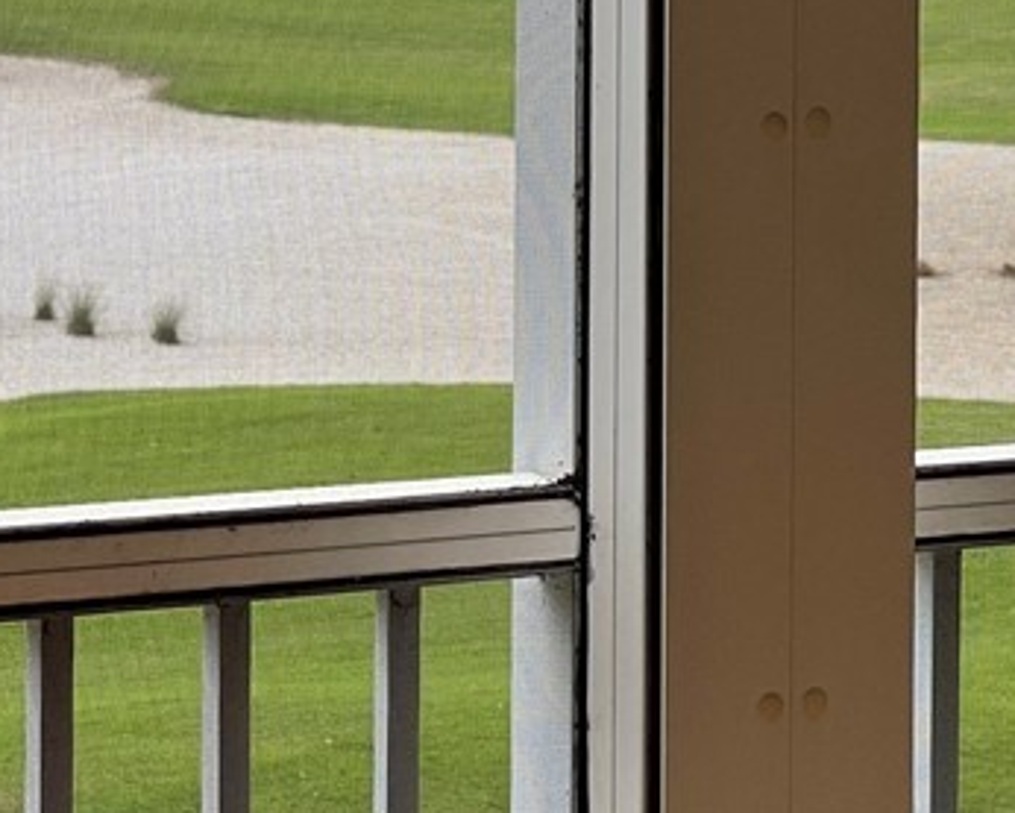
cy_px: 76
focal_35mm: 185
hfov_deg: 10.4
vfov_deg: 8.3
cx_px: 525
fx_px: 5559
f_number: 2.2
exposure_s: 1/508
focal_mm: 7.5
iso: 20
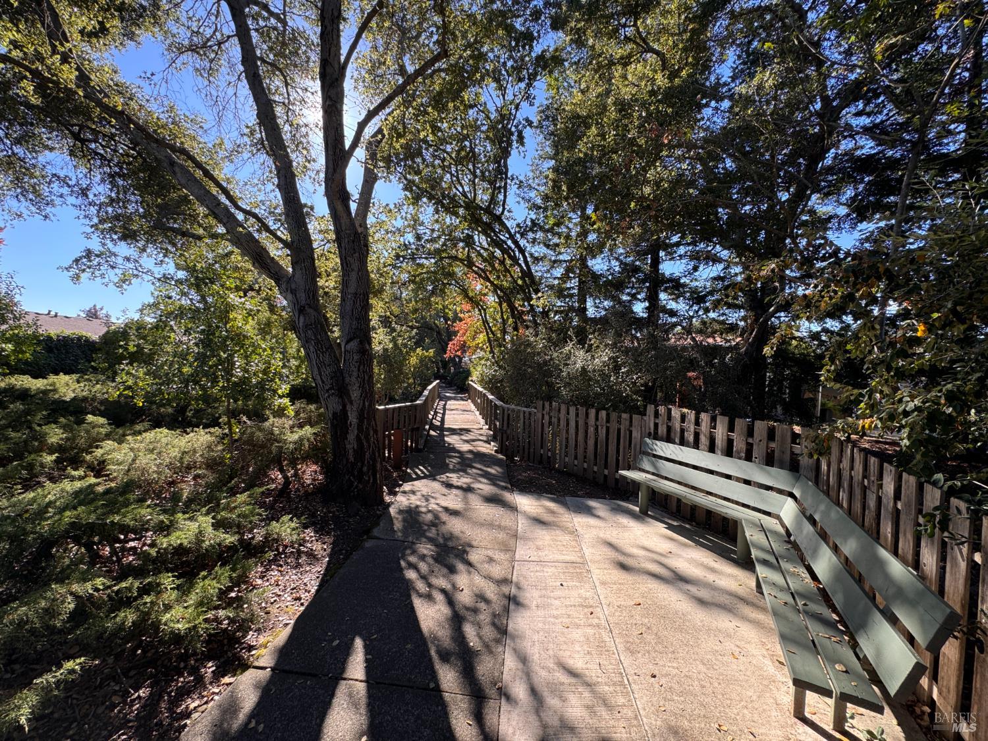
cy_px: 370
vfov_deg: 85.7
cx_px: 494
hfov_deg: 102.1
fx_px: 400
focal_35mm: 14
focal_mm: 2.22
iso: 40
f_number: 2.2
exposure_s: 1/241
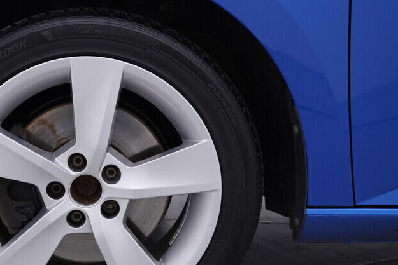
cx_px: 83
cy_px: 172
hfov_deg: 33.0
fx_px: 652
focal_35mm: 59
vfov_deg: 22.9
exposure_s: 1/80
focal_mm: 24
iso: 125
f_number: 4
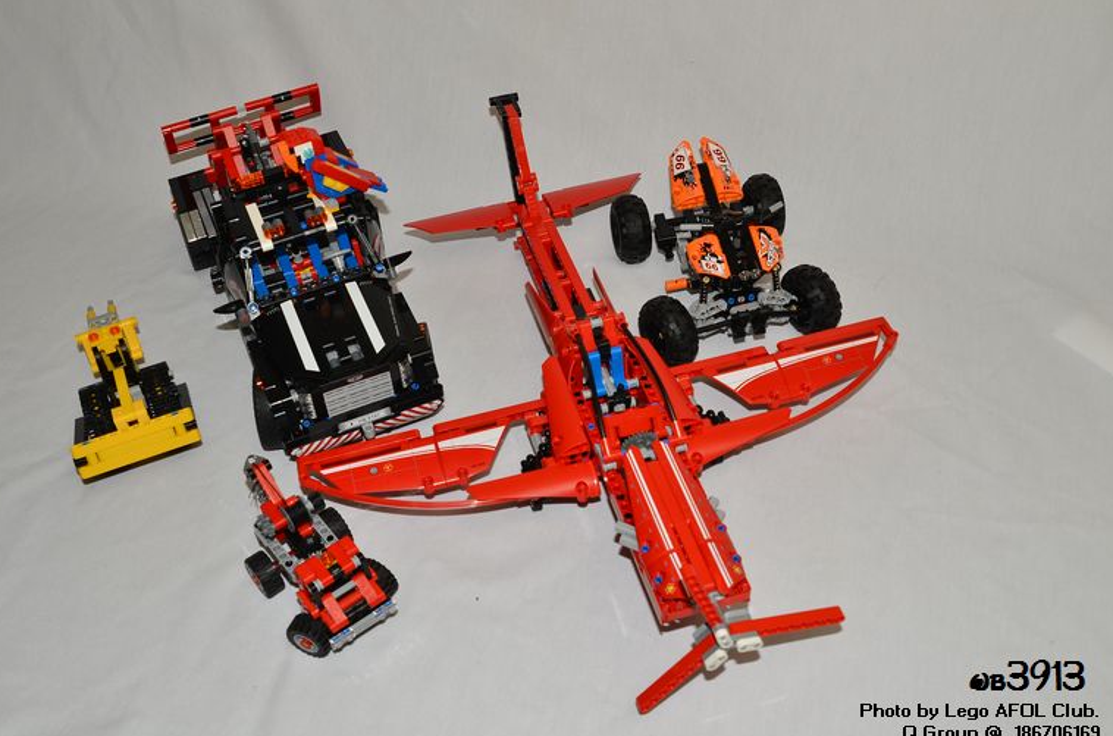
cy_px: 383
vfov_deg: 34.9
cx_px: 542
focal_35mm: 38
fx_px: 1172
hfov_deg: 50.8
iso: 100
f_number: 7.1
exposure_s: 1/125
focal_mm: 24
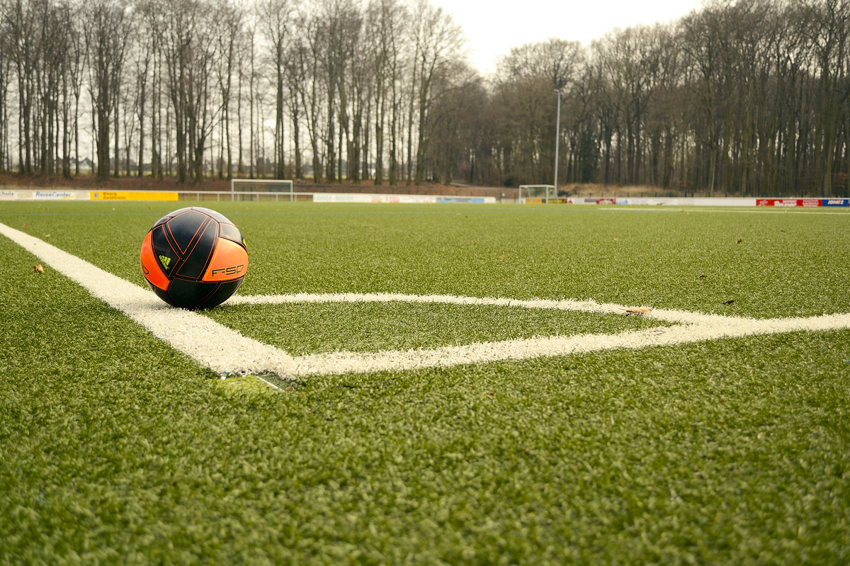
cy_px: 283
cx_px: 425
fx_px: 850
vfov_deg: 36.8
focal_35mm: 36
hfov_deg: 53.2
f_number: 4
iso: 100
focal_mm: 24
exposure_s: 1/320
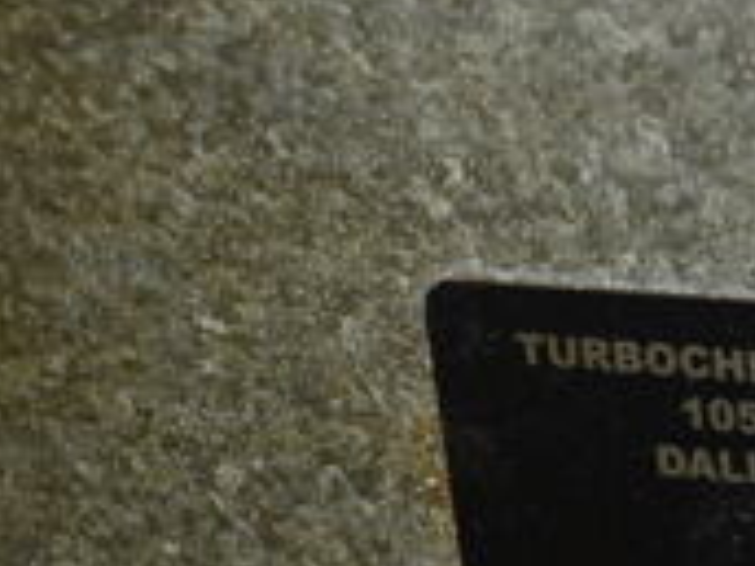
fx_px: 2901
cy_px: 873
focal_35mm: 133
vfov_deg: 10.7
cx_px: 1124
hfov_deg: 13.9
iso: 200
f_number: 5.6
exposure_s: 1/30
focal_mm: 26
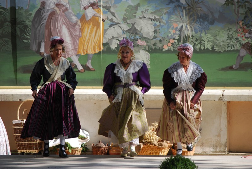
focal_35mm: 202
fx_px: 1420
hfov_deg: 10.1
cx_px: 126
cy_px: 84
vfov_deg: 6.8
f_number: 5.6
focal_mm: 135
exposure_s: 1/500
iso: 200
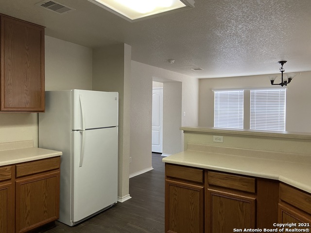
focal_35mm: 26
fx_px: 234
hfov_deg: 67.3
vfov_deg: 53.1
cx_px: 156
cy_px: 116
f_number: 1.8
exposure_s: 1/60
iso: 250
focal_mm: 4.25
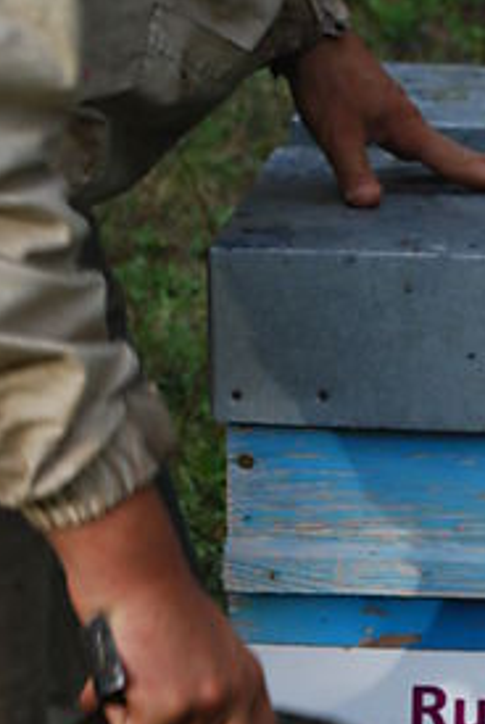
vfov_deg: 17.1
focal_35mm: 118
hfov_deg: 11.5
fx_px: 2378
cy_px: 616
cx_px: 488
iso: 180
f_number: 5.6
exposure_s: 1/125
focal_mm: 36
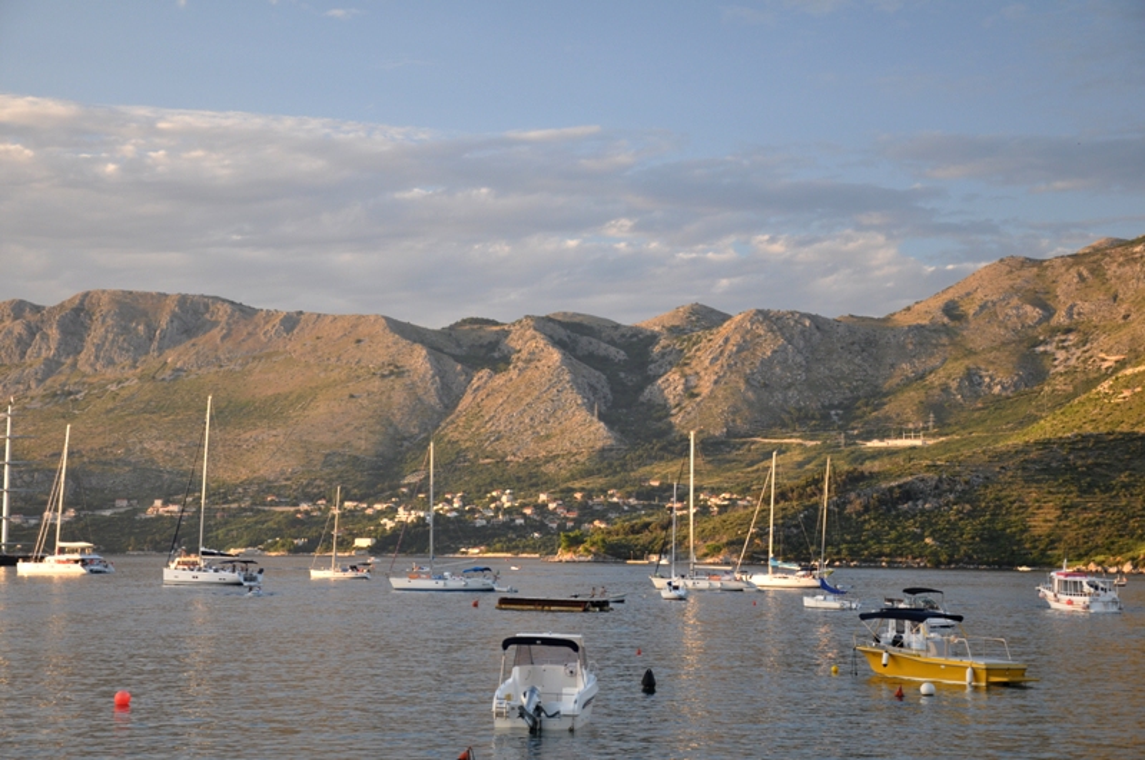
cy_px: 380
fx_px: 2287
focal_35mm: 72
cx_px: 572
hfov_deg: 28.1
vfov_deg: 18.9
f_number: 5.6
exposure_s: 1/125
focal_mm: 48
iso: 400
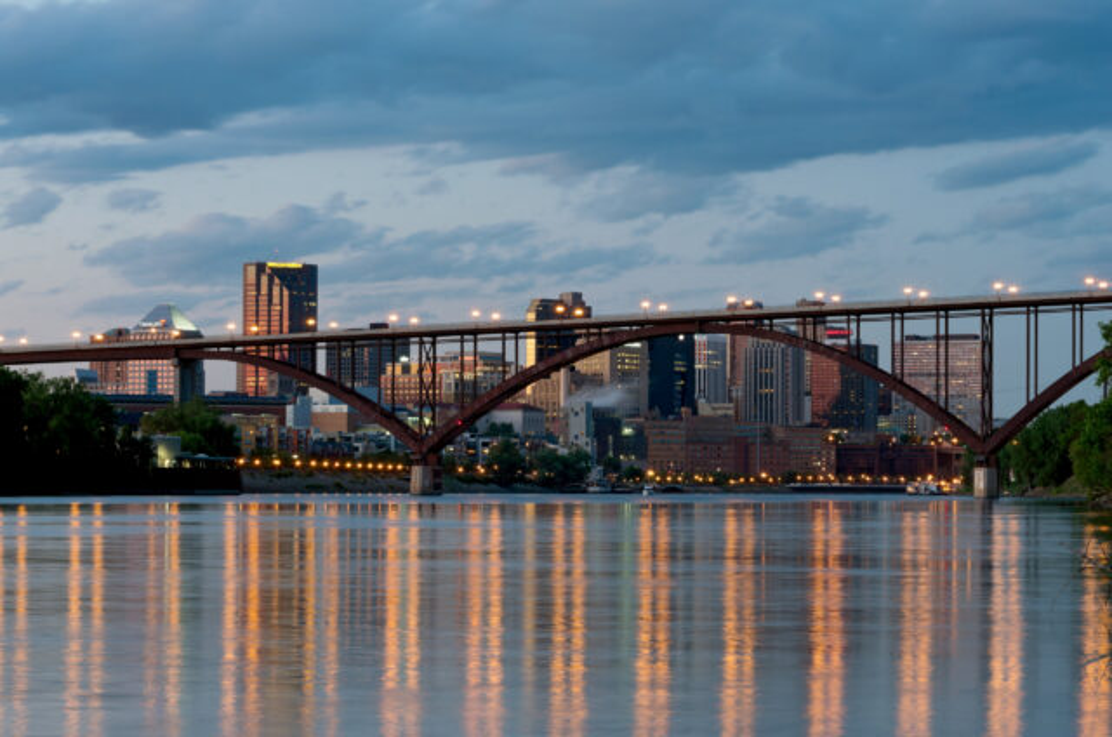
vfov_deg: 11.4
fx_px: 3699
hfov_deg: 17.1
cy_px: 368
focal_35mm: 120
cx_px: 556
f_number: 13
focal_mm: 80
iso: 100
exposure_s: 3
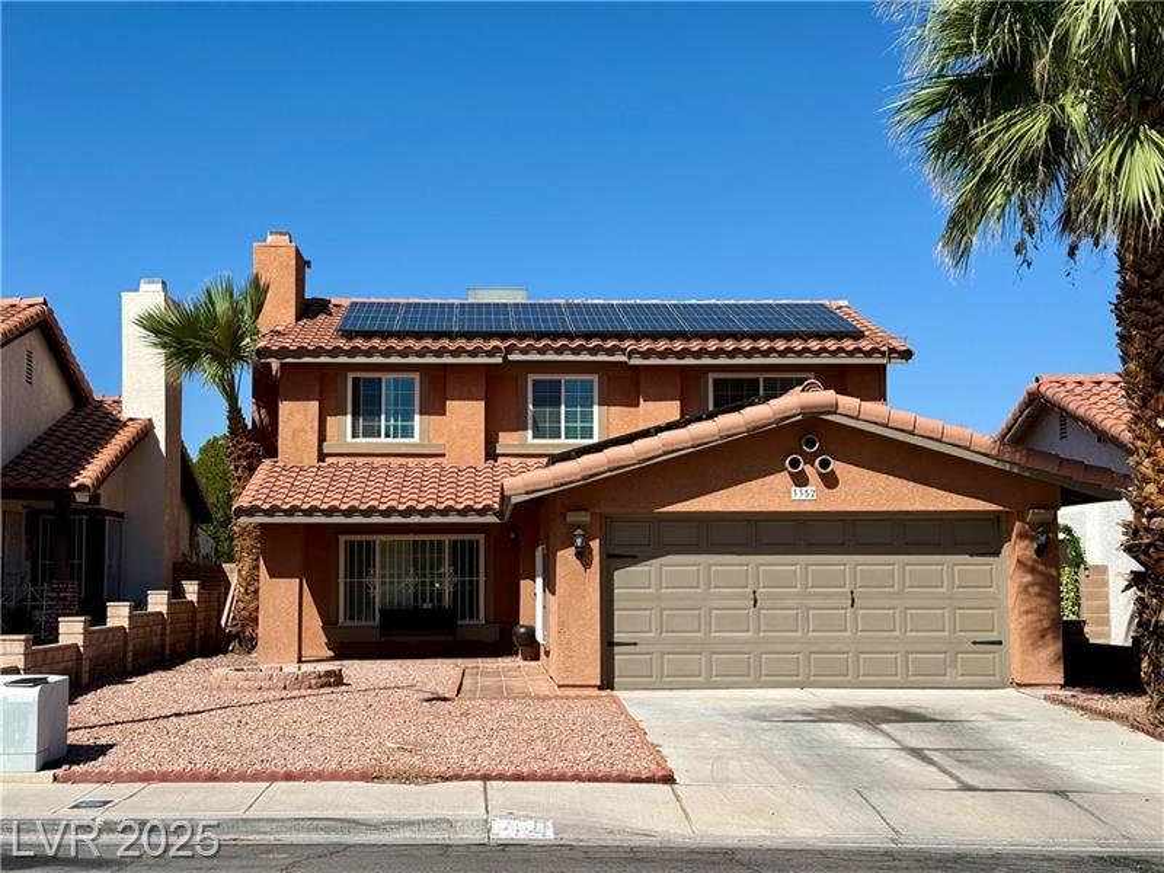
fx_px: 1614
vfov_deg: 30.3
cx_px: 582
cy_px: 436
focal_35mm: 48
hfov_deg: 39.7
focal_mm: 6.76
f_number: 1.78
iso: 64
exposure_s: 1/6536
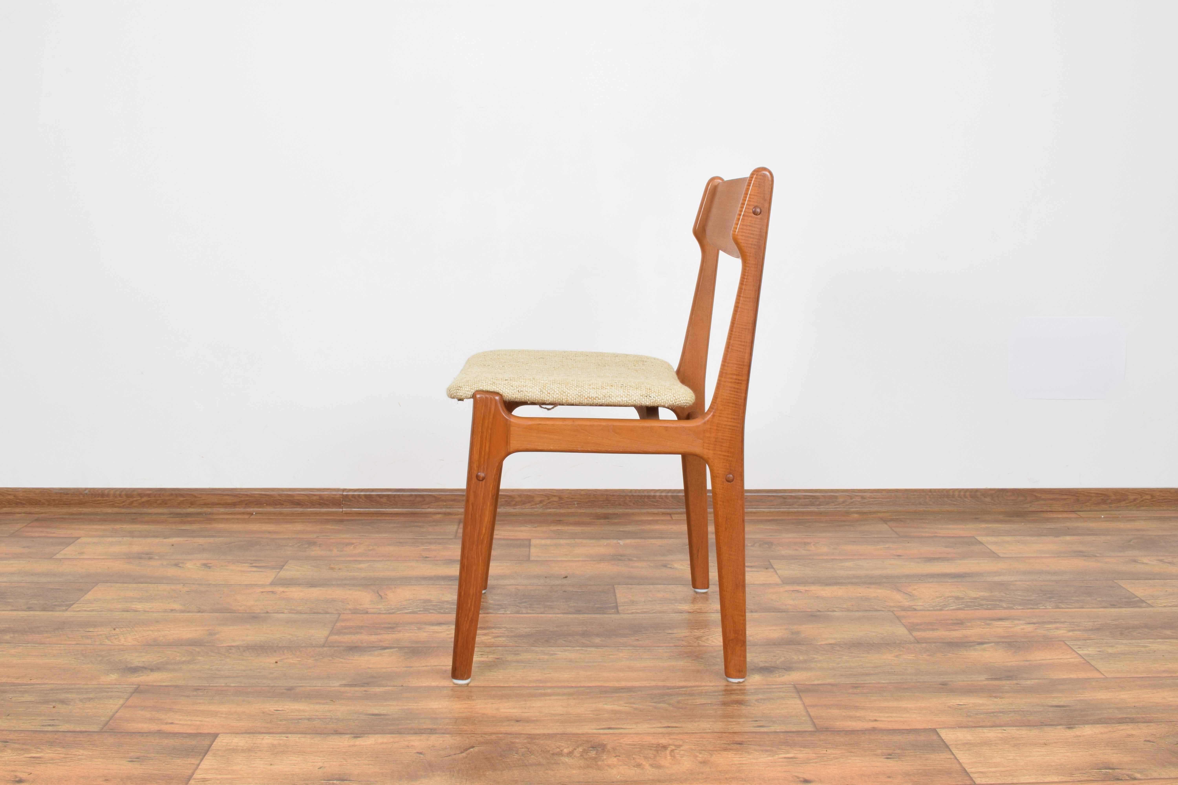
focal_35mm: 36
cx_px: 589
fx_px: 1178
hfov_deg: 53.1
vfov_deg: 36.9
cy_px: 392
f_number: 25
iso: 100
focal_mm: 24
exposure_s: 4
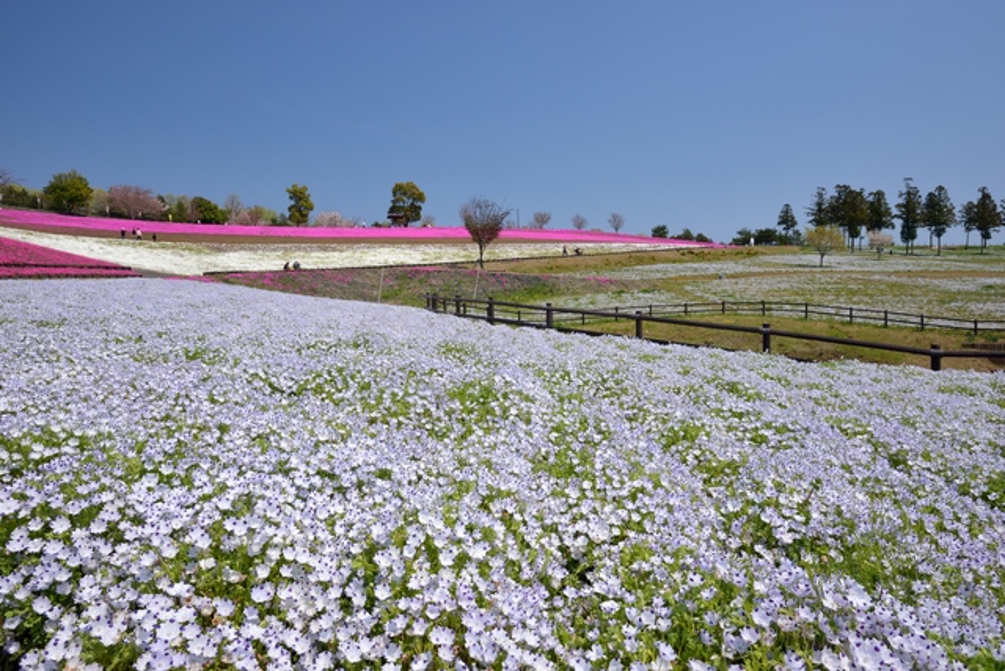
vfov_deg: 57.3
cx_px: 502
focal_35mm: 22
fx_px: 614
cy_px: 336
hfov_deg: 78.6
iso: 160
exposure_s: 1/80
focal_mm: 22
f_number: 16
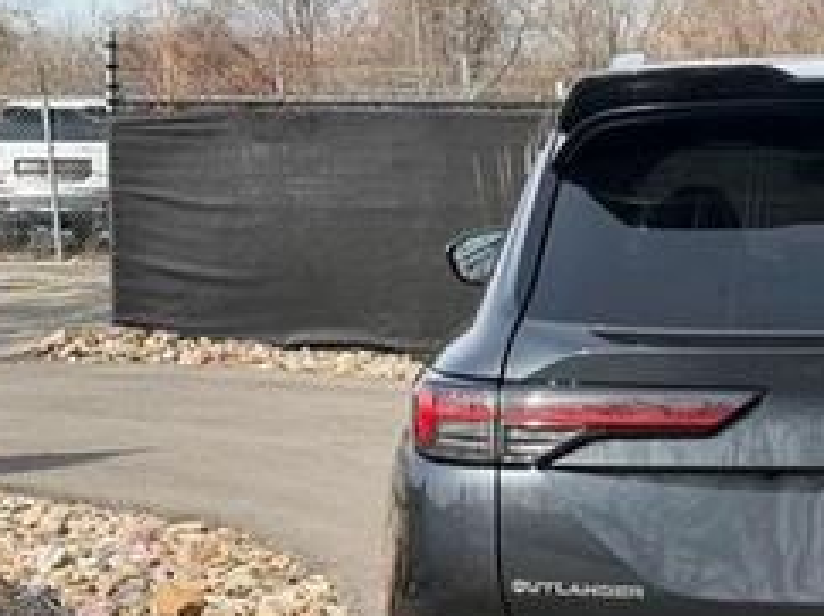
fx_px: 2378
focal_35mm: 100
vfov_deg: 14.7
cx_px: 814
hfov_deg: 19.1
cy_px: 490
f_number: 1.78
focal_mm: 6.76
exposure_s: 1/2667
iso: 100
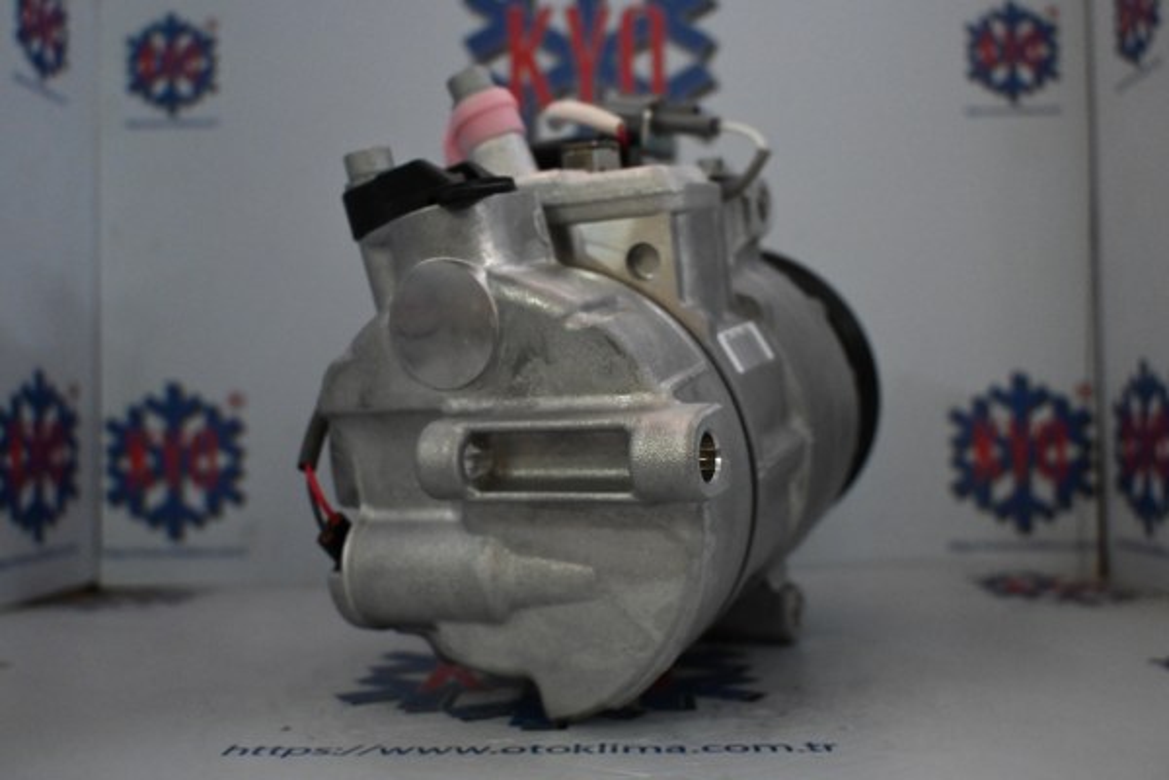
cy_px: 390
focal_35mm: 34
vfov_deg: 38.4
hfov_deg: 55.1
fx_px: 1120
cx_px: 584
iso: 3200
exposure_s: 1/80
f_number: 4.2
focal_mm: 23
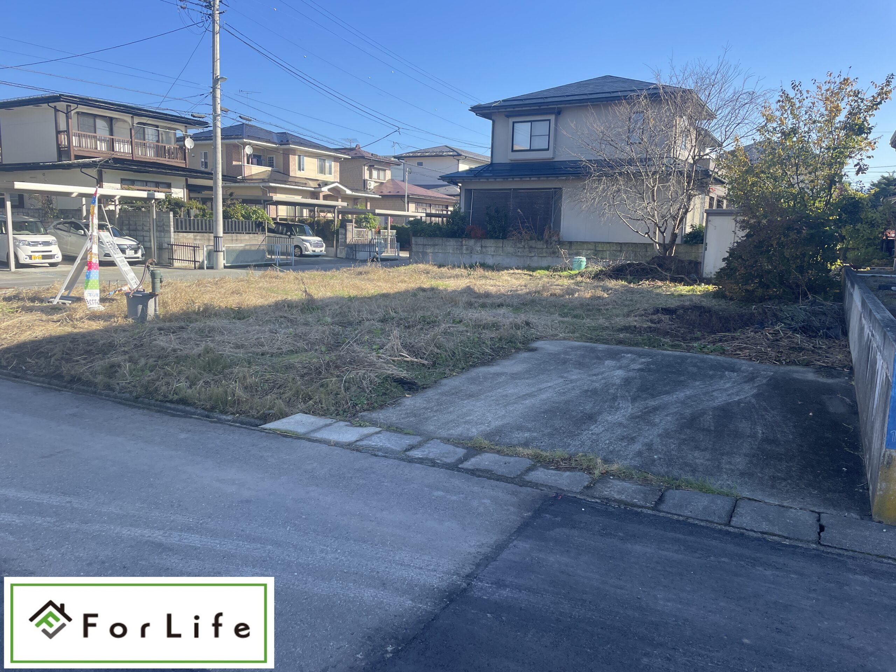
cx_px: 448
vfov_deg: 53.1
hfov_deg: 67.3
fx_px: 673
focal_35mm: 26
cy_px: 336
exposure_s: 1/1366
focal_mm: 4.2
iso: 32
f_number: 1.6
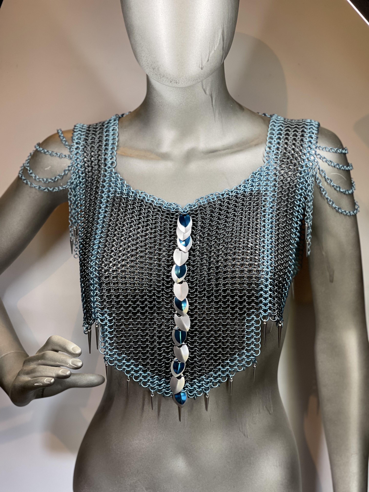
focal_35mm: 64
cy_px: 246
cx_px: 184
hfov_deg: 22.9
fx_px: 910
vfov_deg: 30.3
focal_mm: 7.5
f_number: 2.2
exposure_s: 1/60
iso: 160
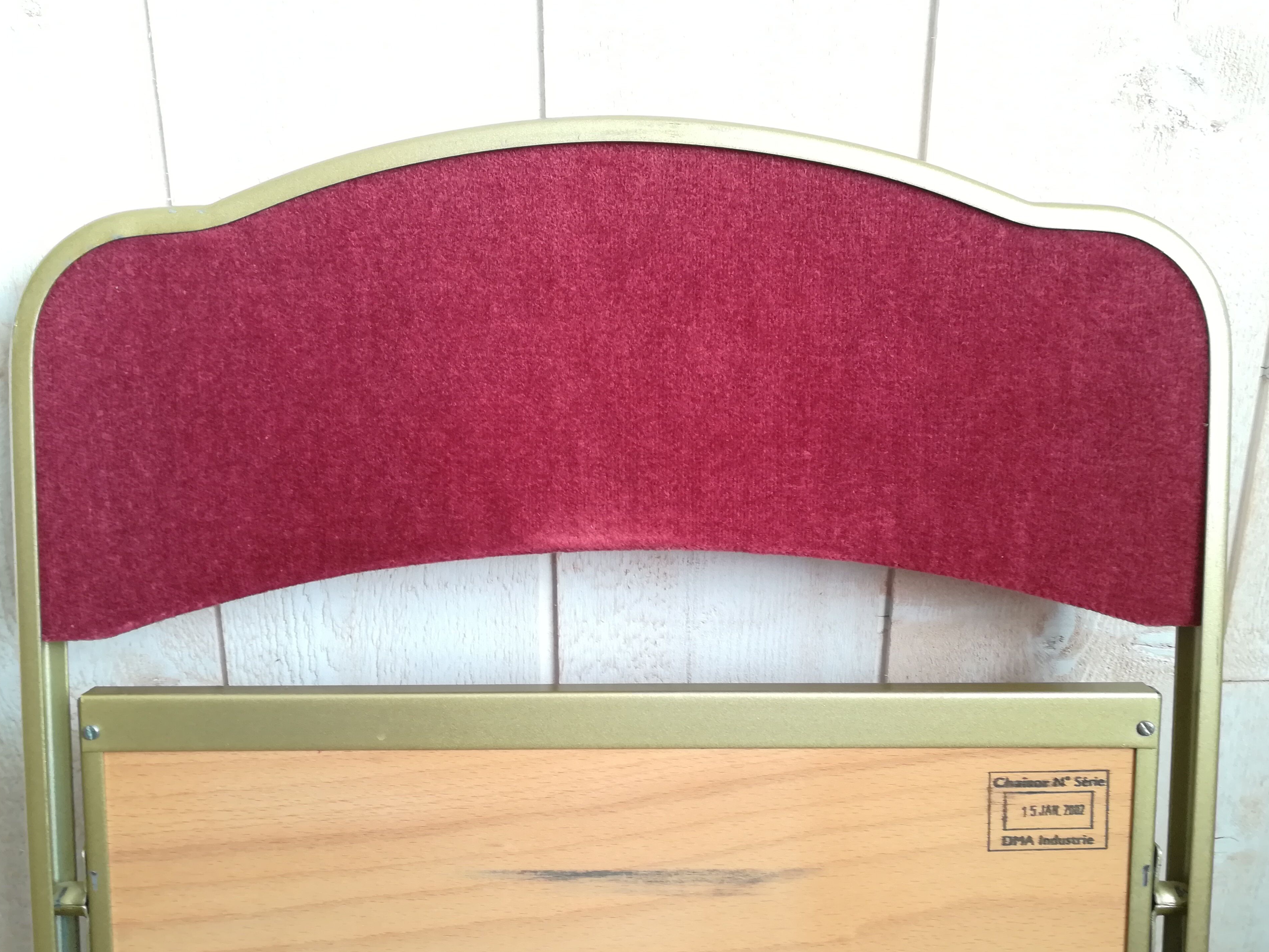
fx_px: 1063
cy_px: 465
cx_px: 632
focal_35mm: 29
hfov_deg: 61.7
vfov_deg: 48.2
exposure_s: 1/33.3
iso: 160
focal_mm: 3.83
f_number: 2.2
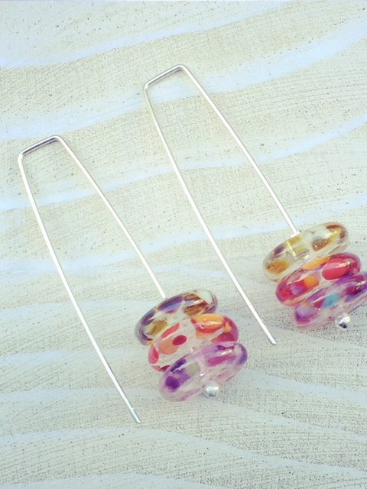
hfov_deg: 36.8
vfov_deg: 47.9
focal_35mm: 39
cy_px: 244
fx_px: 551
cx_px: 184
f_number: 2.2
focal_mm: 4.15
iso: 32
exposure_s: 1/102
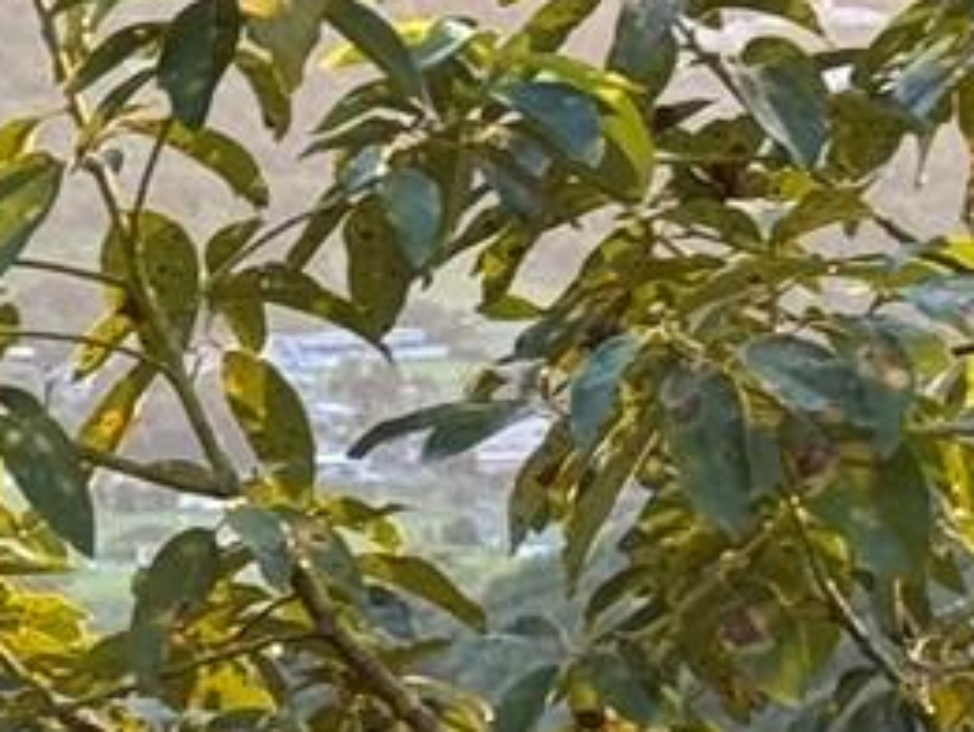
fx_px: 8276
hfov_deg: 6.5
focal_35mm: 294
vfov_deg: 5.0
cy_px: 1438
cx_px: -1011
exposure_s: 1/62
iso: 100
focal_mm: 6.76
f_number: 1.78
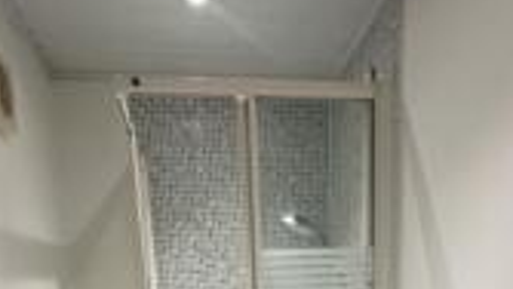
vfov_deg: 23.9
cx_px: 286
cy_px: 426
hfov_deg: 50.4
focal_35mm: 40
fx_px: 544
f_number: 2.2
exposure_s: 1/100
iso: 200
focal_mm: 2.22
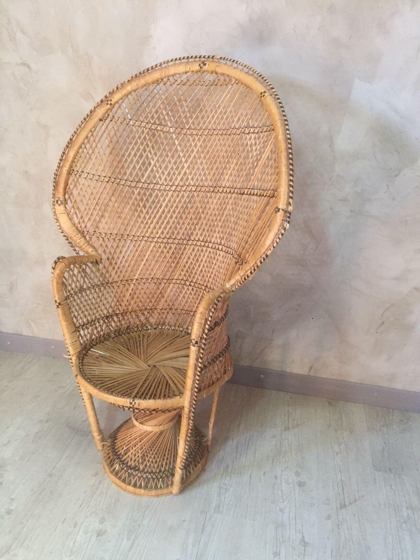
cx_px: 210
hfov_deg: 48.2
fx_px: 469
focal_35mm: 29
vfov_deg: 61.7
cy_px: 280
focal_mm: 4.15
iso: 250
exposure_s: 1/20
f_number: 2.2
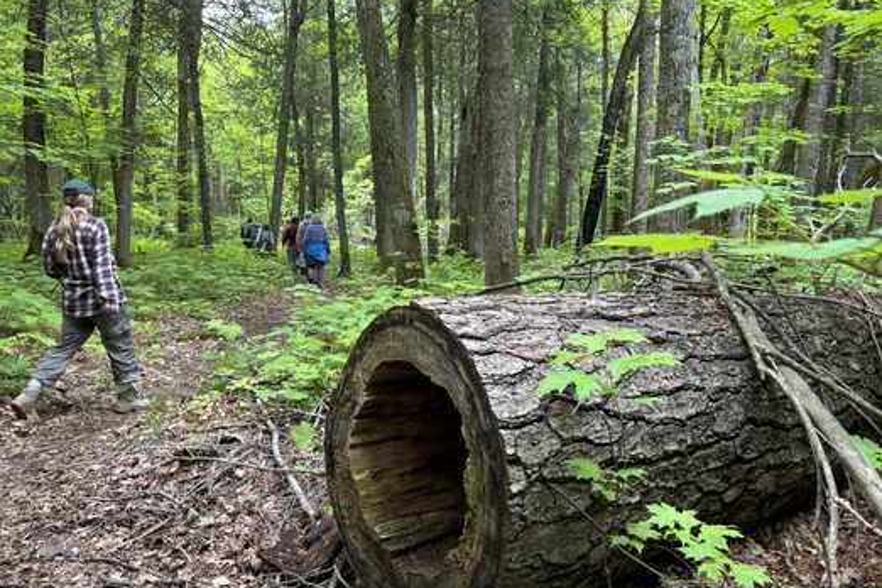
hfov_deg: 65.5
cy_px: 270
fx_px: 686
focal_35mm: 28
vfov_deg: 46.4
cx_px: 427
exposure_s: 1/99
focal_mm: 5.96
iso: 125
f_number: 1.6
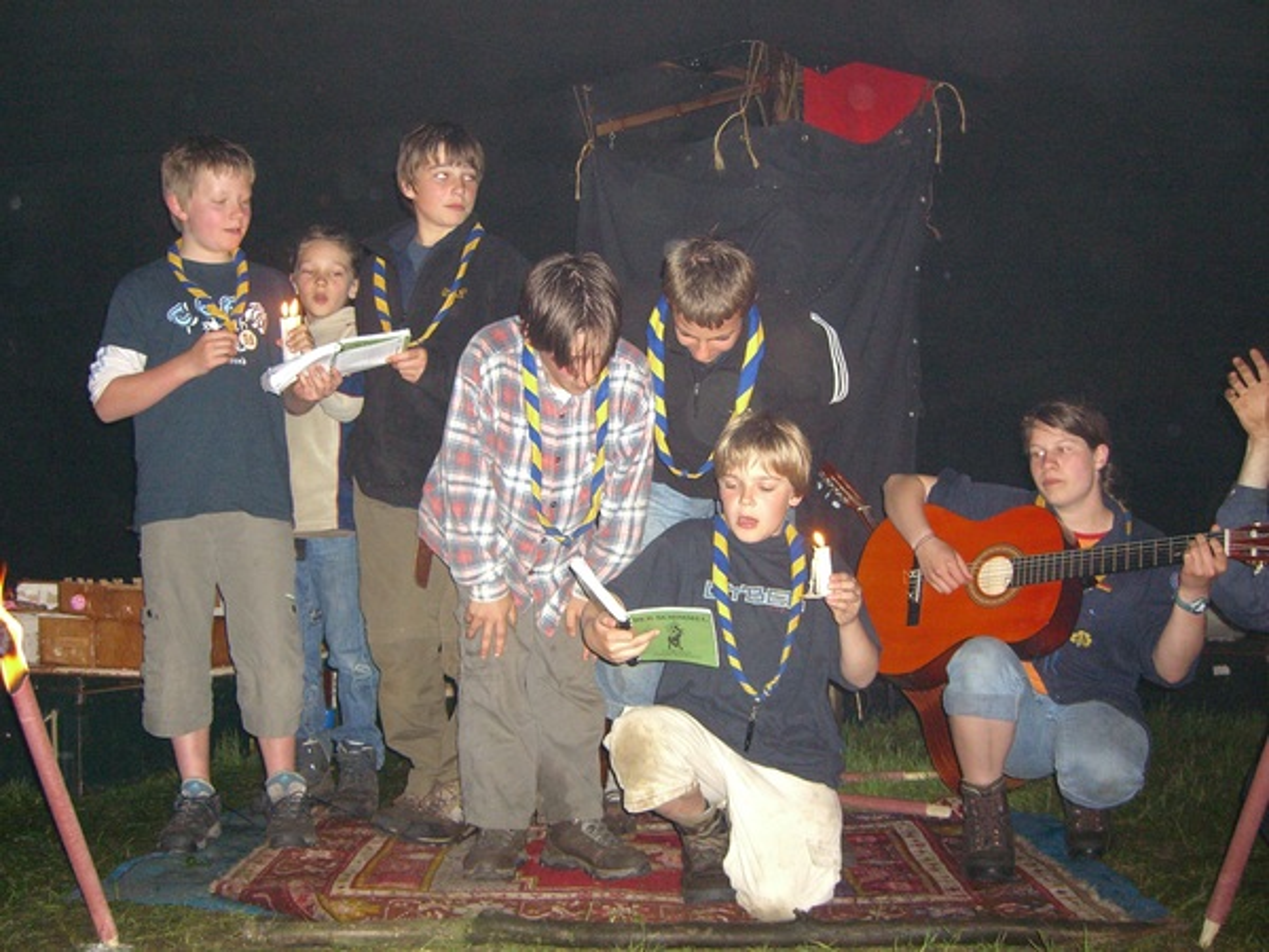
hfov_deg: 49.0
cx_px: 634
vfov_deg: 37.7
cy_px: 476
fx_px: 1393
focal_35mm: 38
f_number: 2.8
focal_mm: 7.9
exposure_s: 1/60
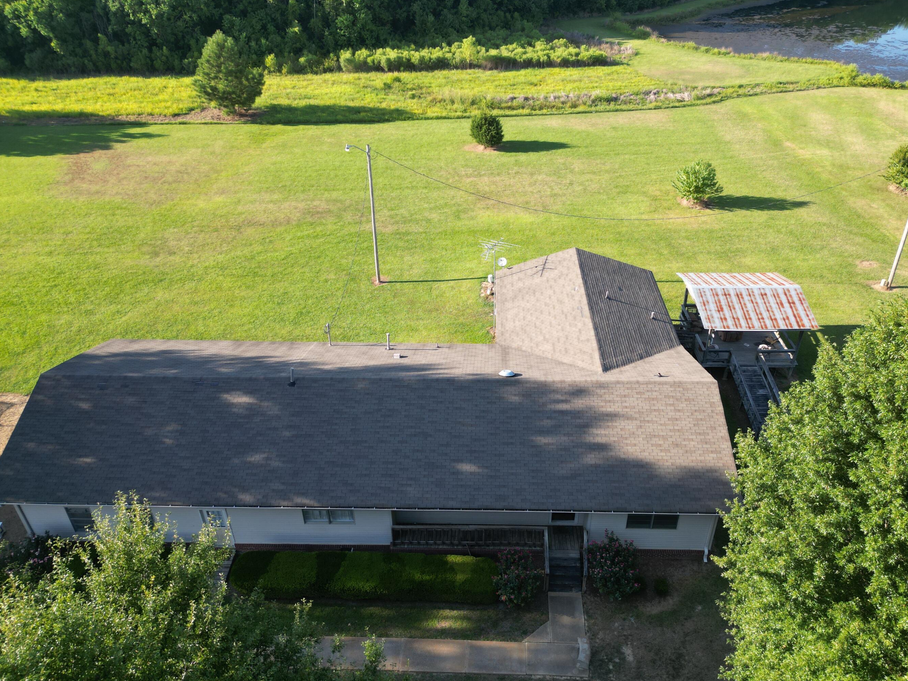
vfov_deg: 51.3
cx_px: 481
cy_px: 368
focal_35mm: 27
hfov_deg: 65.3
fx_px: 708
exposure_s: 1/725
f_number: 1.7
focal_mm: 6.72
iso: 100
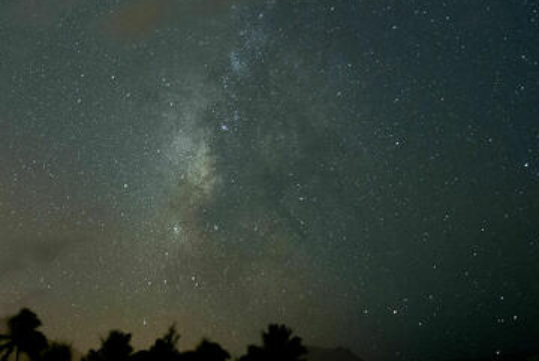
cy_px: 113
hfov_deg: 46.7
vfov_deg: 33.1
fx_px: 600
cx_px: 138
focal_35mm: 40
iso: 6400
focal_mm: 24
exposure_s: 20
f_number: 4
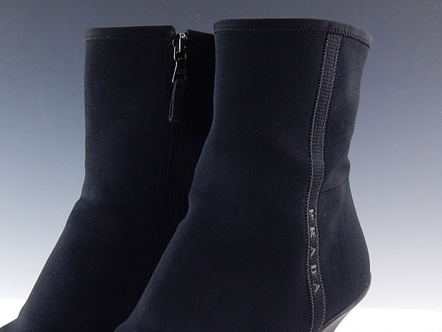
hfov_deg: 36.6
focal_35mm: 52
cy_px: 249
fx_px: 664
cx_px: 161
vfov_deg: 27.7
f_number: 3.3
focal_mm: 6.1
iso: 280
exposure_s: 1/30
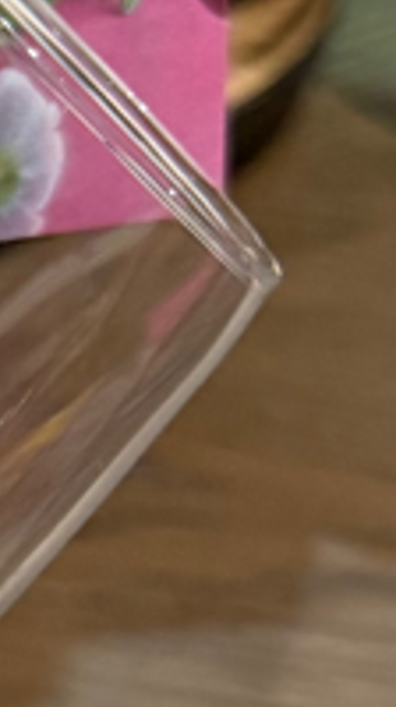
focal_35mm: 157
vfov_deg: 13.6
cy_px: 640
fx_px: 2941
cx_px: -1001
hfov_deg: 6.6
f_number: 1.78
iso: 400
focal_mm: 6.76
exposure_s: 1/60
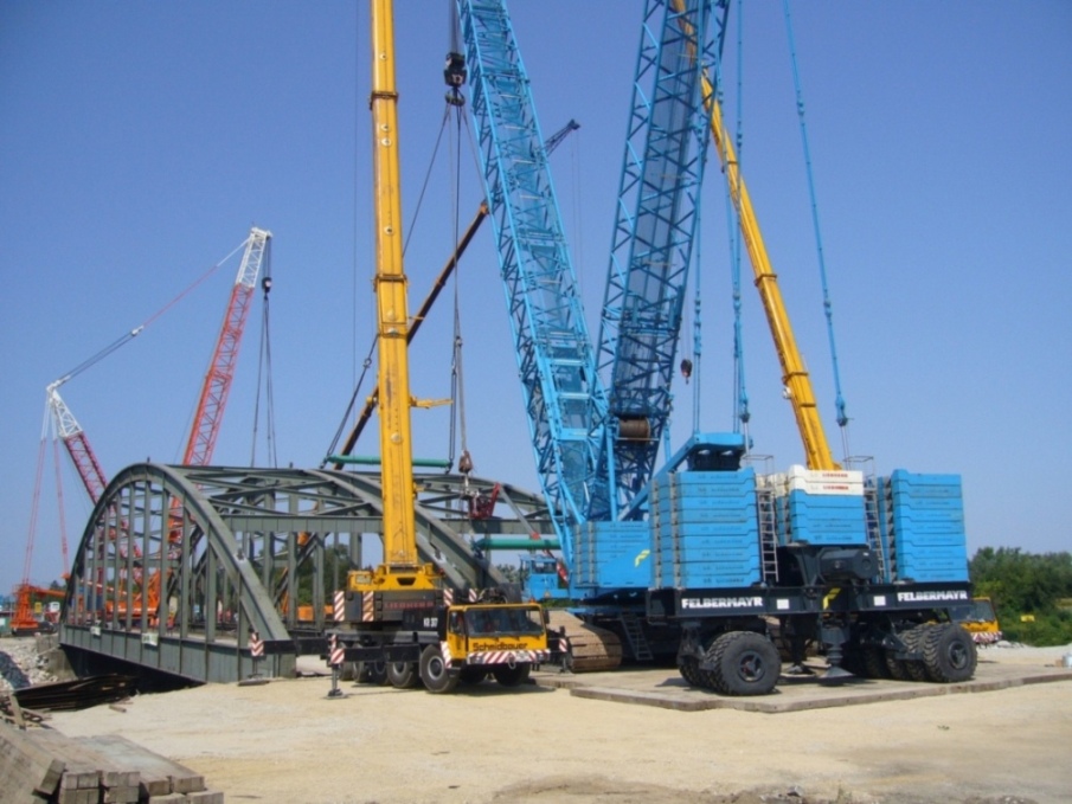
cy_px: 402
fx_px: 1084
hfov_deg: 52.6
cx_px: 536
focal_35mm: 35
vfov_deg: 40.7
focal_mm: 5.8
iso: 80
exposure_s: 1/500
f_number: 5.6
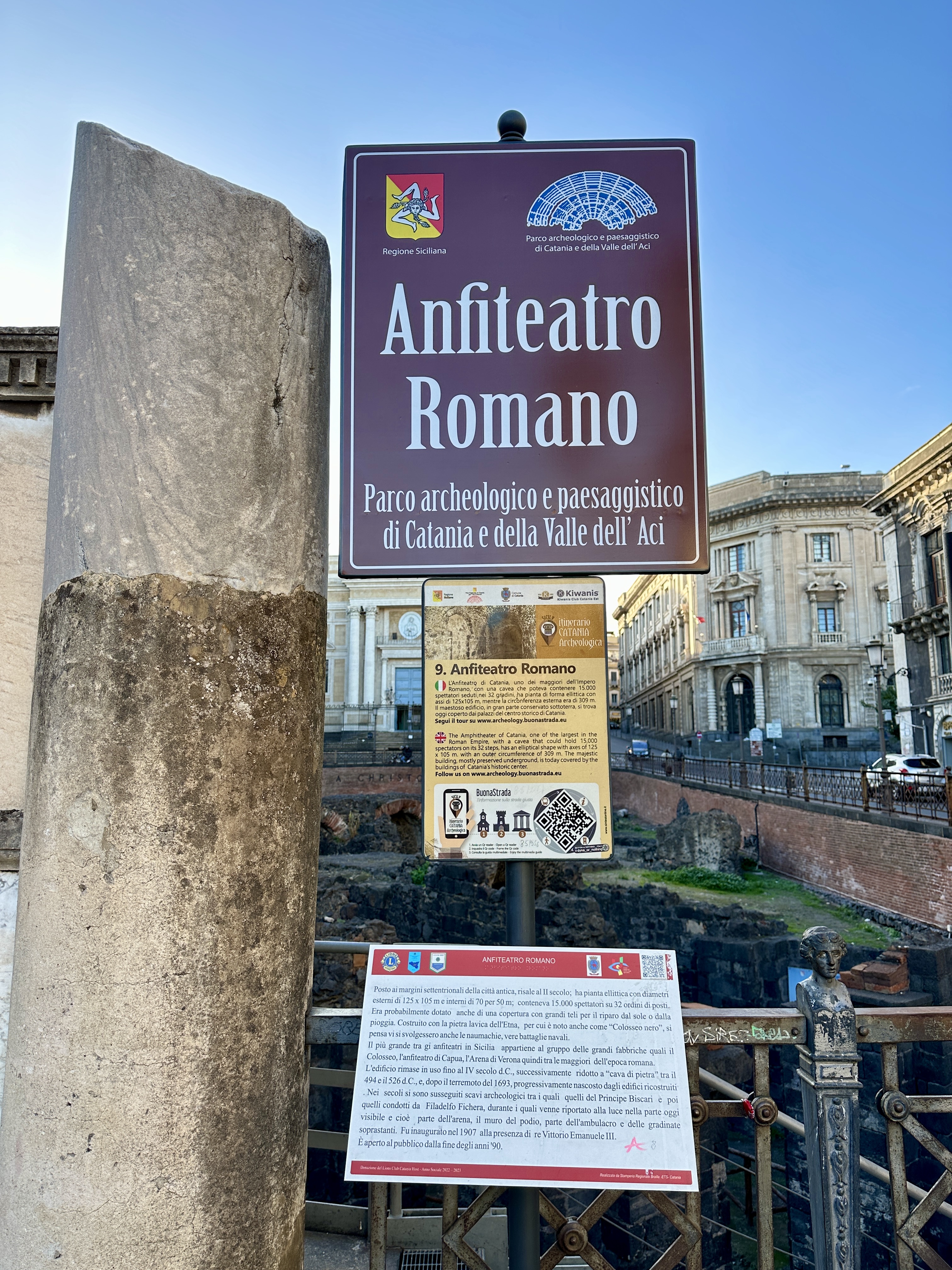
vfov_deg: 71.6
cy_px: 635
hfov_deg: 56.8
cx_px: 476
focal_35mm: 24
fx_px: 880
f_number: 1.78
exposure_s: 1/558
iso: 80
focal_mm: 6.86
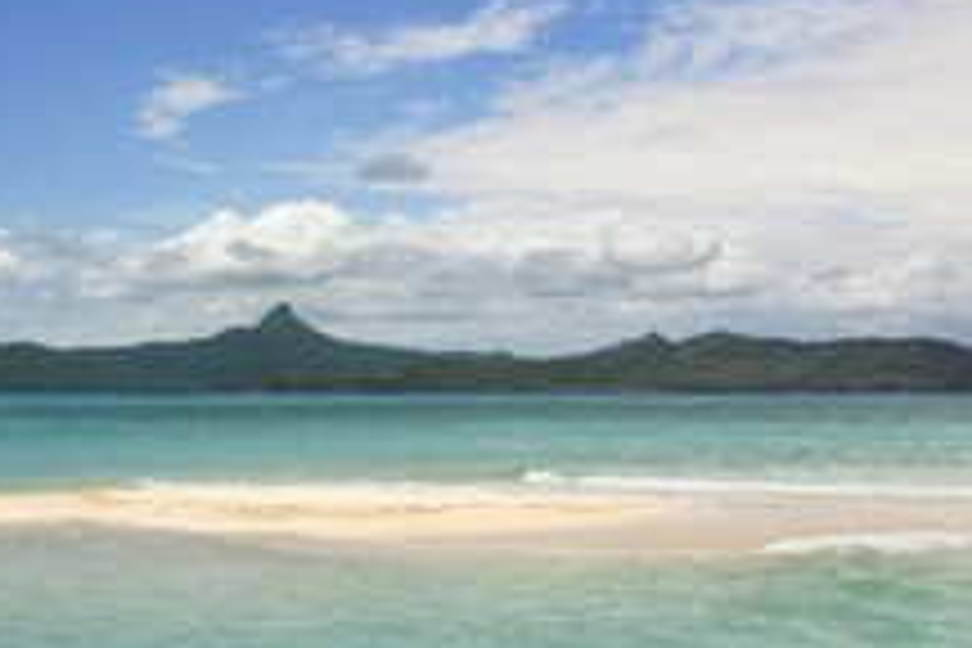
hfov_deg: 30.1
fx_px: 1782
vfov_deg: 20.4
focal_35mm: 66
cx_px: 270
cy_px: 531
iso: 200
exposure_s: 1/320
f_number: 14
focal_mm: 34
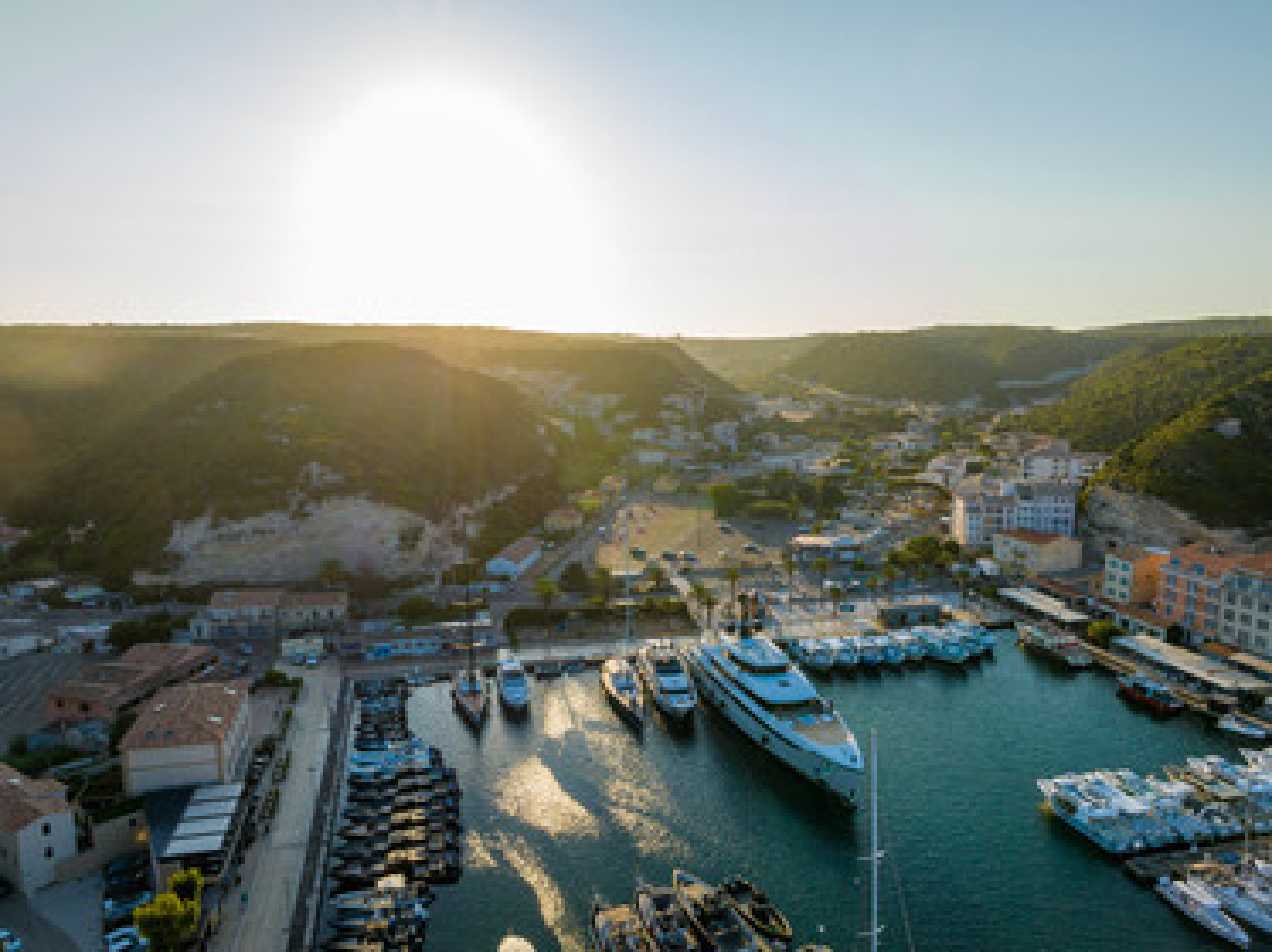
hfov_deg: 71.6
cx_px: 636
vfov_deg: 56.8
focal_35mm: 24
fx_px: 881
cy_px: 476
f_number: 11
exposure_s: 1/100
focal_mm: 12.3
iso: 100
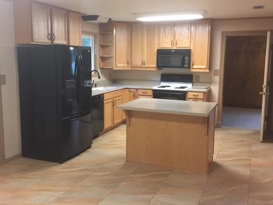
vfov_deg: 38.6
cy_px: 99
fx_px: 292
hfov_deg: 50.1
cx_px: 129
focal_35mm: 37
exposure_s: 1/30
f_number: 2.2
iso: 200
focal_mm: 4.15
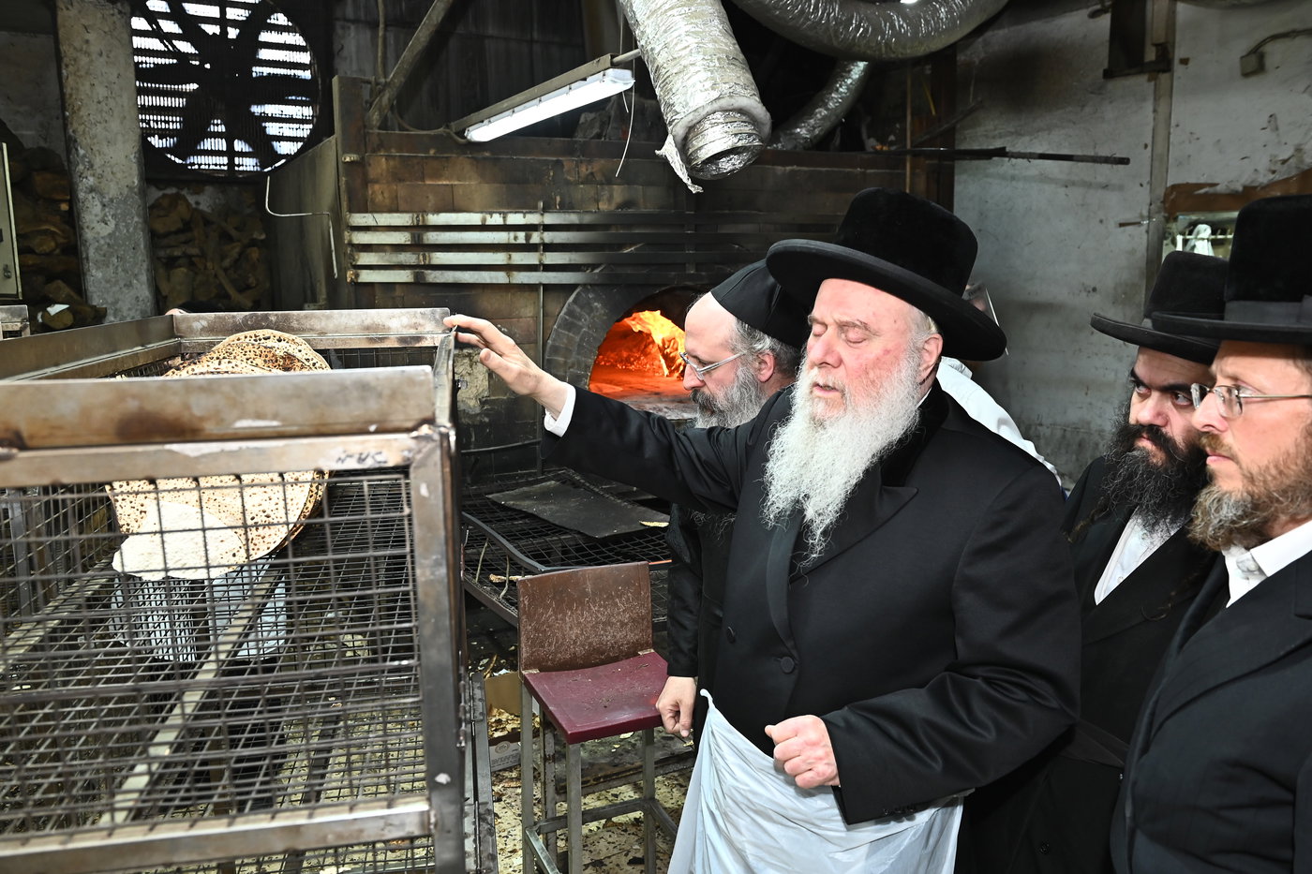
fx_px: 1020
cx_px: 656
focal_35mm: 28
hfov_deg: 65.5
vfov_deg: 46.4
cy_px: 437
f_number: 5.6
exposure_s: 1/200
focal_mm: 28
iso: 1600
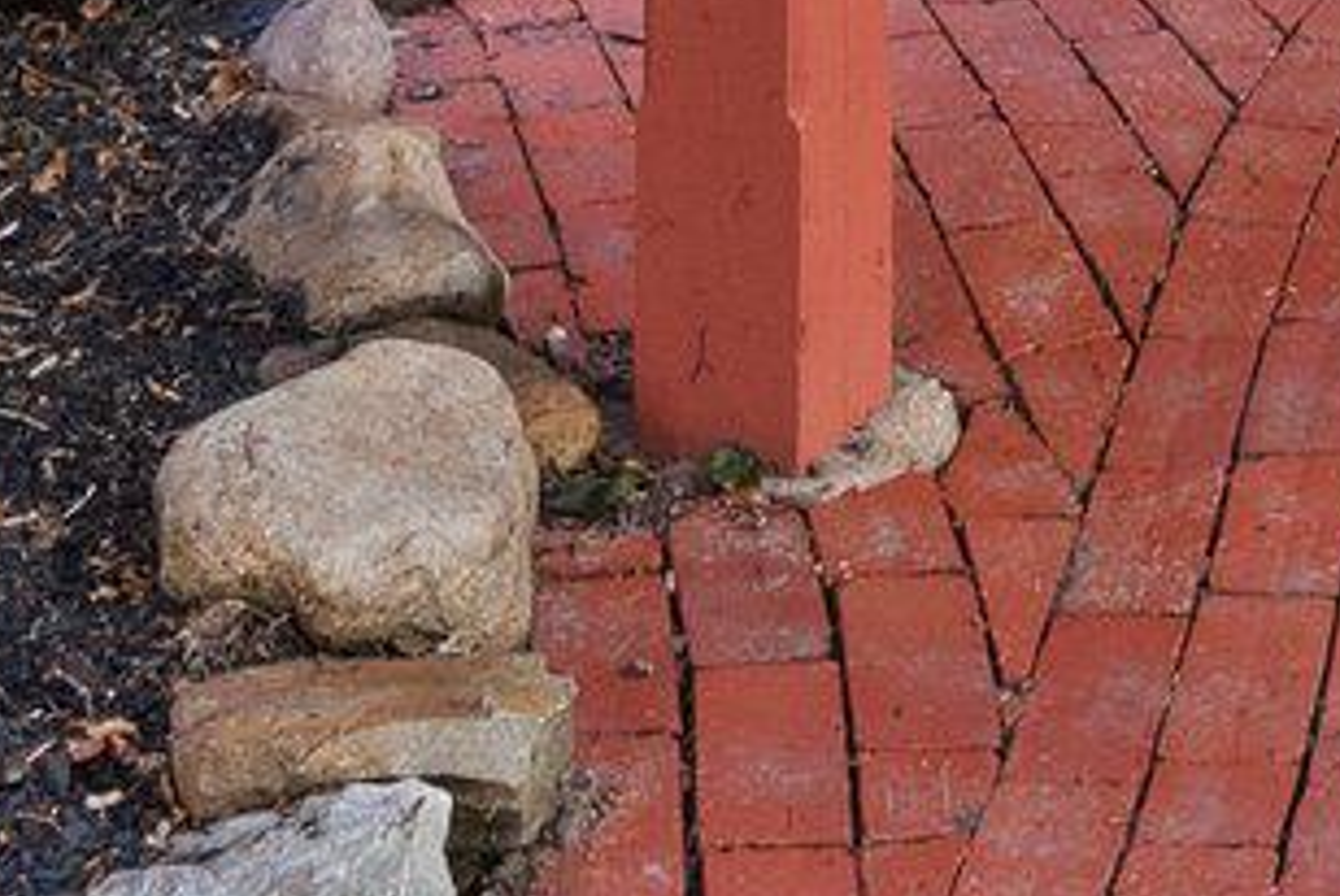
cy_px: -1377
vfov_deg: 10.3
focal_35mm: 113
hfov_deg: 17.3
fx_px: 4210
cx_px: 1614
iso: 1250
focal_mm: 17
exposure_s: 1/6
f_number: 11
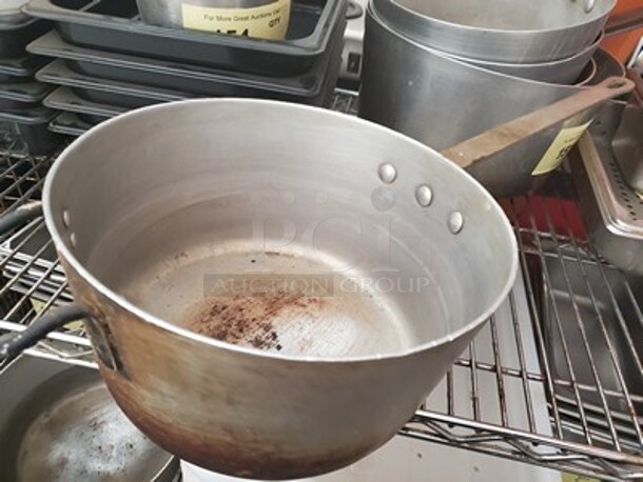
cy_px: 241
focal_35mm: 26
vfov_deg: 53.1
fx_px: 483
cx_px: 322
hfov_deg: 67.3
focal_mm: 4.3
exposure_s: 1/40
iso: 640
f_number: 1.5
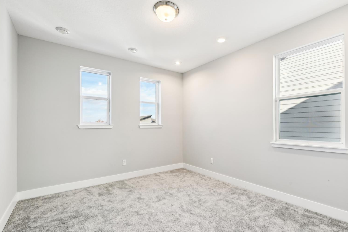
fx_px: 155
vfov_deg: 73.7
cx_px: 183
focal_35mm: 16
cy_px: 122
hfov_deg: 96.7
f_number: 8
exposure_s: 1/30
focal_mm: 15
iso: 400
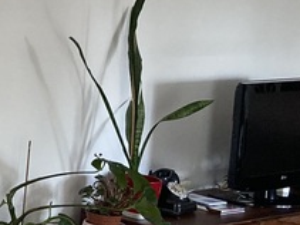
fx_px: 1178
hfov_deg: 12.0
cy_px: 20
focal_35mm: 136
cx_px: -398
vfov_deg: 10.8
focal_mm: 3.99
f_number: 1.8
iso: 64
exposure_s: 1/50
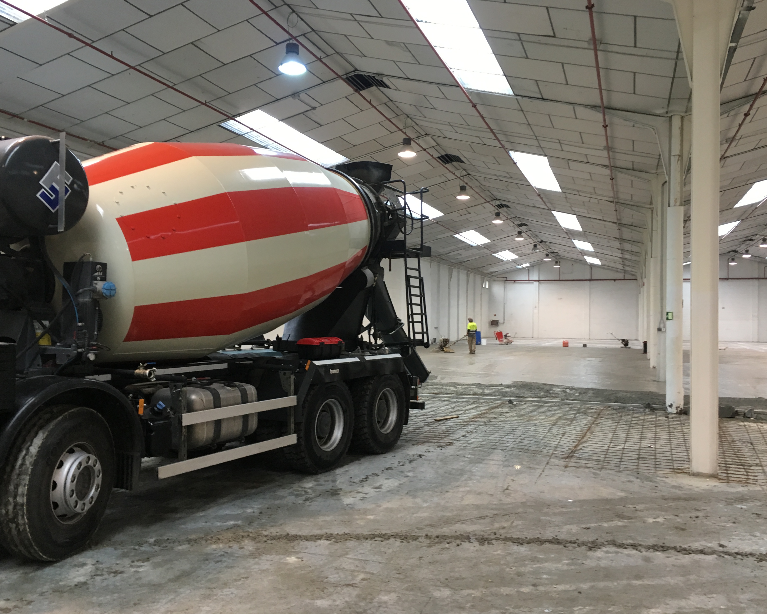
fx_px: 704
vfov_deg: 47.1
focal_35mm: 31
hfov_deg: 57.2
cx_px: 380
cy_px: 305
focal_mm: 4.15
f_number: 2.2
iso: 125
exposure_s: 1/33
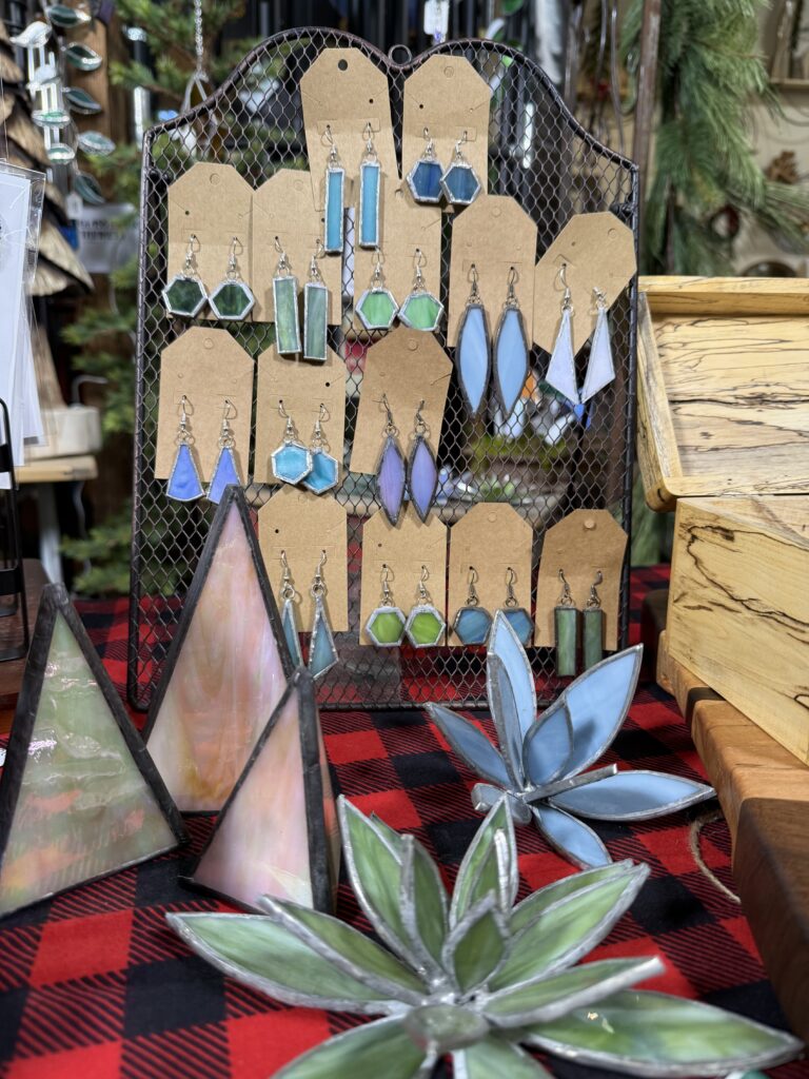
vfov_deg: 71.6
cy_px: 540
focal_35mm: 24
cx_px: 404
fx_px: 748
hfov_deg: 56.8
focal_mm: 6.76
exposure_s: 1/60
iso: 125
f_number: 1.78
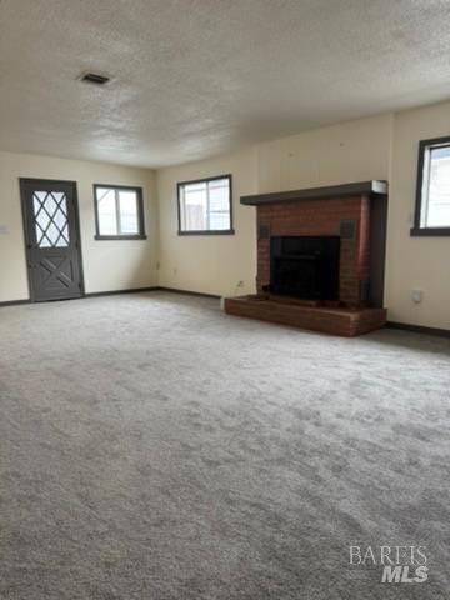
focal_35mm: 24
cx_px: 225
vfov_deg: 71.6
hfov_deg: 56.8
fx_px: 416
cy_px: 300
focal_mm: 6.76
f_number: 1.78
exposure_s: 1/120
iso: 200
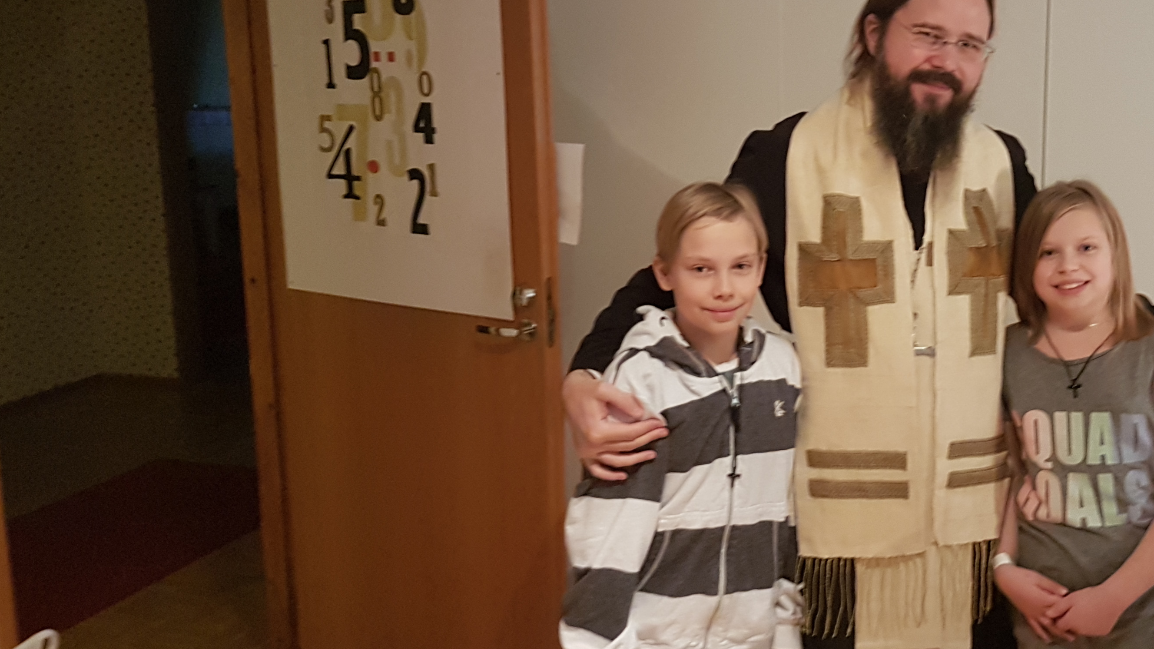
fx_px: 1316
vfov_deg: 27.7
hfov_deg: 46.0
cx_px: 837
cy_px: 292
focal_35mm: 43
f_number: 1.7
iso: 200
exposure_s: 1/11
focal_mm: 4.2
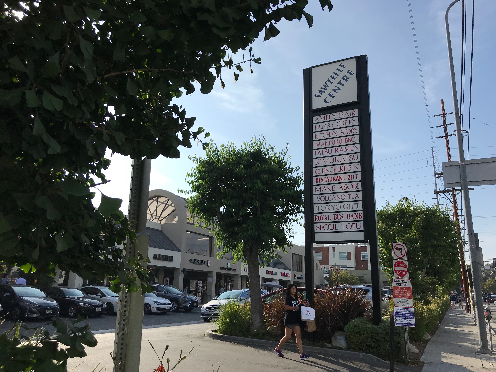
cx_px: 248
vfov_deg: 49.7
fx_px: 401
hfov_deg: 63.4
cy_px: 186
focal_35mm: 28
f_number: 1.8
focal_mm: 3.99
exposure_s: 1/2994
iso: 20
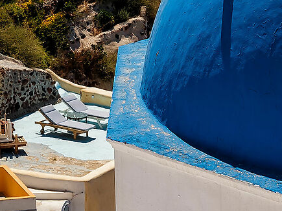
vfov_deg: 4.5
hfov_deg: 6.0
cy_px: 34
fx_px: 2679
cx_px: 135
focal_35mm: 329
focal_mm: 62
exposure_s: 1/400
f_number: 11
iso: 100
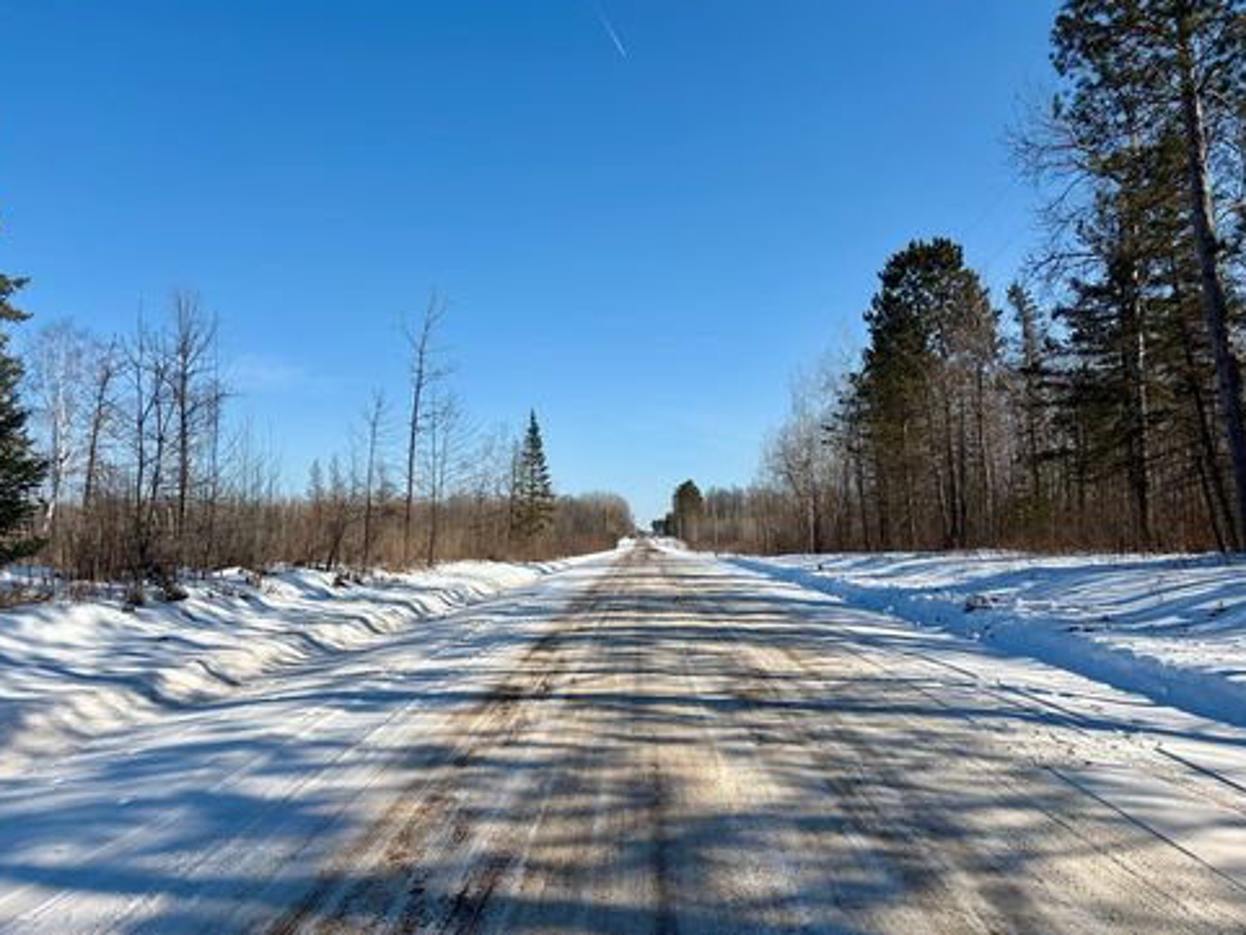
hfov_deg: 65.3
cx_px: 619
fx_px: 972
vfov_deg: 51.4
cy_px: 465
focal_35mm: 27
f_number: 1.6
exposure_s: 1/5348
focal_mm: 5.96
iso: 50
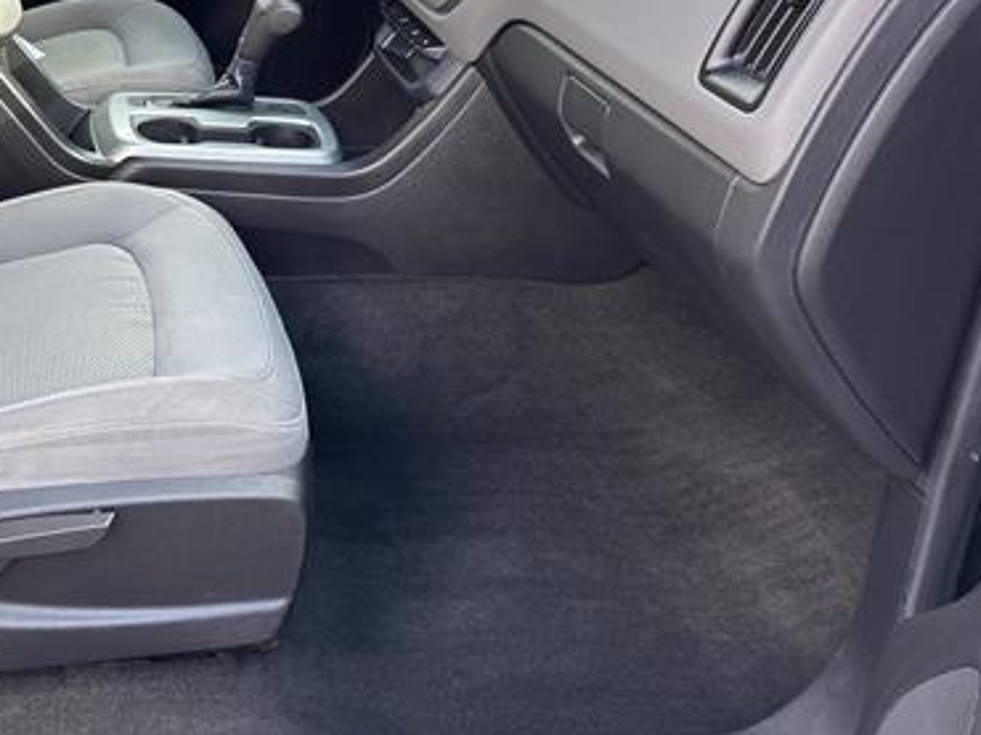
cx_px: 151
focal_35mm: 45
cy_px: 186
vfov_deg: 31.6
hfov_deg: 39.8
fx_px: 1274
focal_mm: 5.96
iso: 50
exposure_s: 1/121
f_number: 1.6
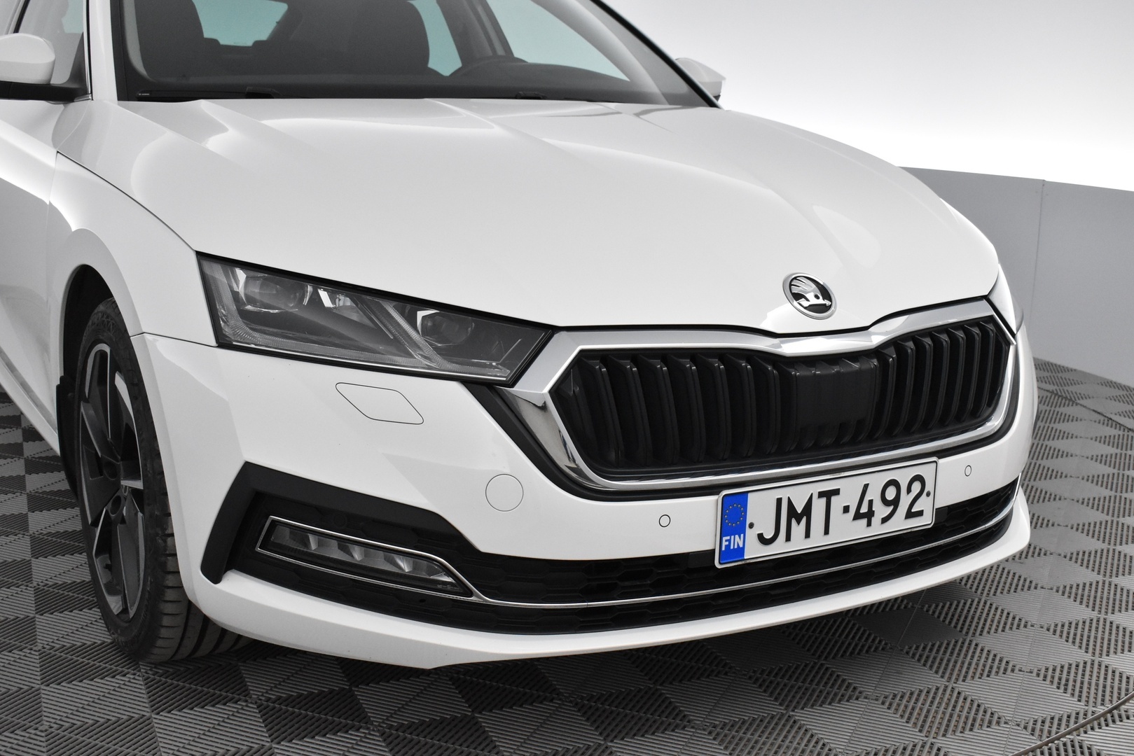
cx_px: 567
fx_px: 1370
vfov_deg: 30.9
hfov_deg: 45.0
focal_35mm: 44
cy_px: 378
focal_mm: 29
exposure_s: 1/160
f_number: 6.3
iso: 3200
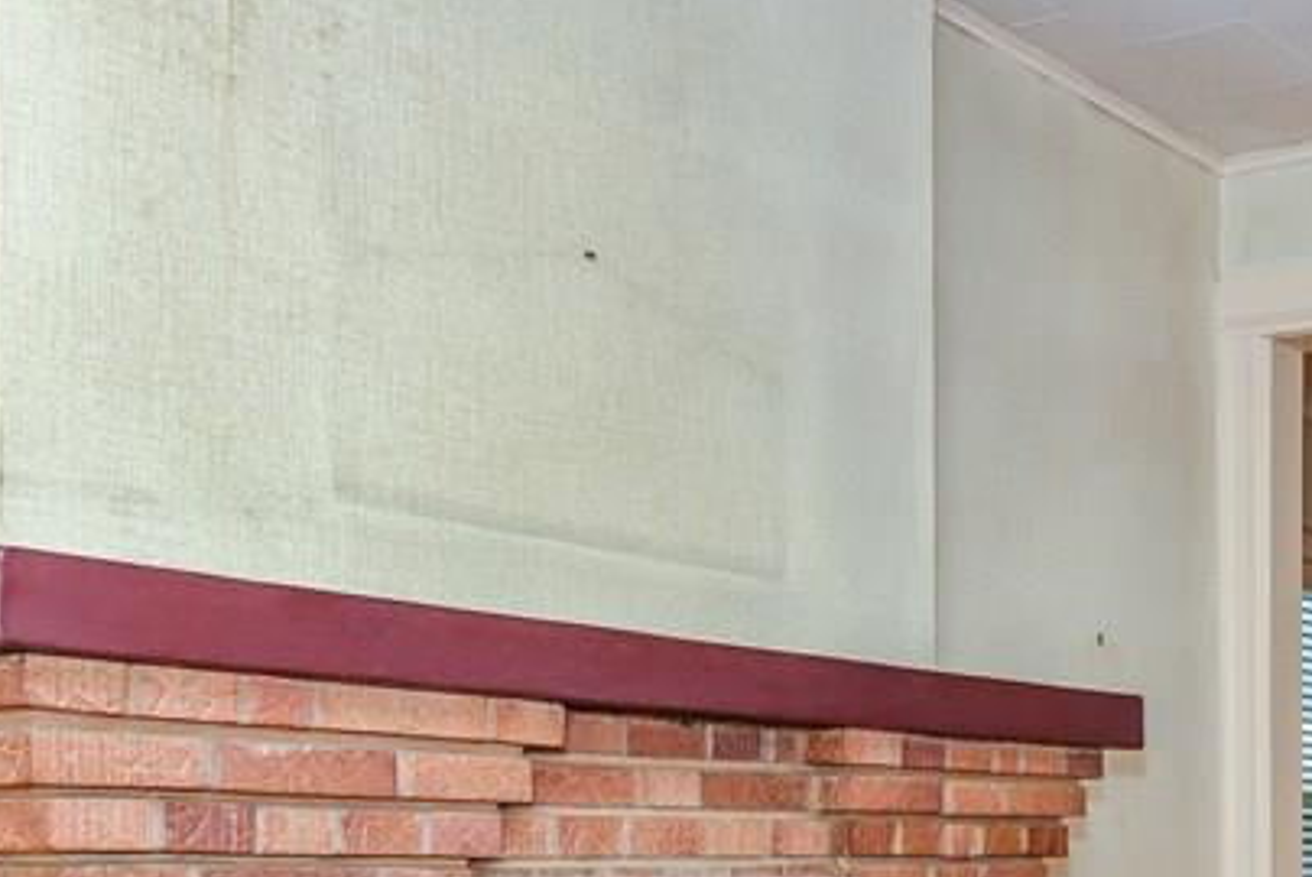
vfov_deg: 23.4
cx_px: 1375
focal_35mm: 51
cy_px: 1147
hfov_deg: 34.5
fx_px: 1860
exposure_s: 1/100
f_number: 5.6
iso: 400
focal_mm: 19
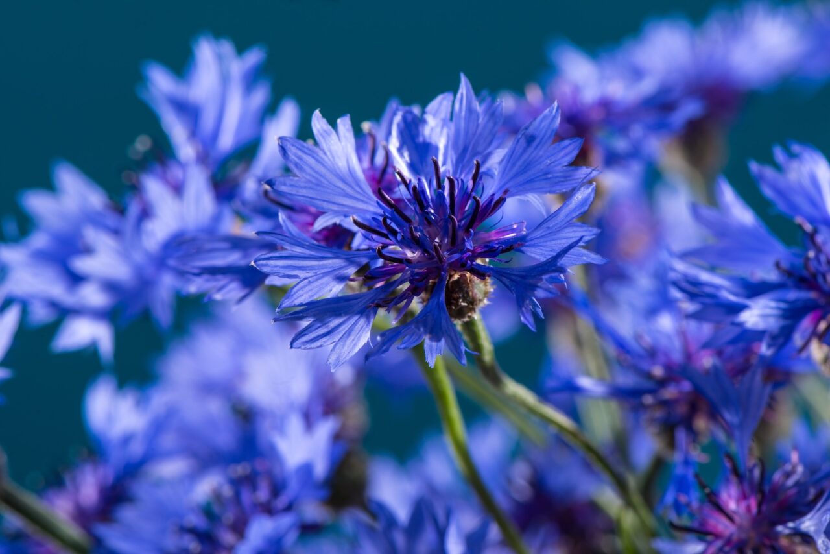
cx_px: 415
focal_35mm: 105
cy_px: 277
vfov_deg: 13.0
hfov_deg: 19.5
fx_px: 2421
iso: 100
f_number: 16
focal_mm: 105
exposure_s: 1/125
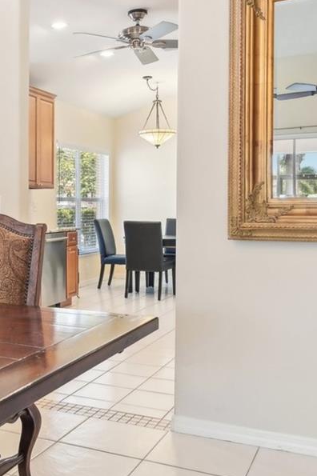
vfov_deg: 44.1
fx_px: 586
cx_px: 12
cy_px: 206
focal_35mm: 44
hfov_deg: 28.7
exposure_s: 1/20
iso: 400
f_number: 8
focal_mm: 16.5
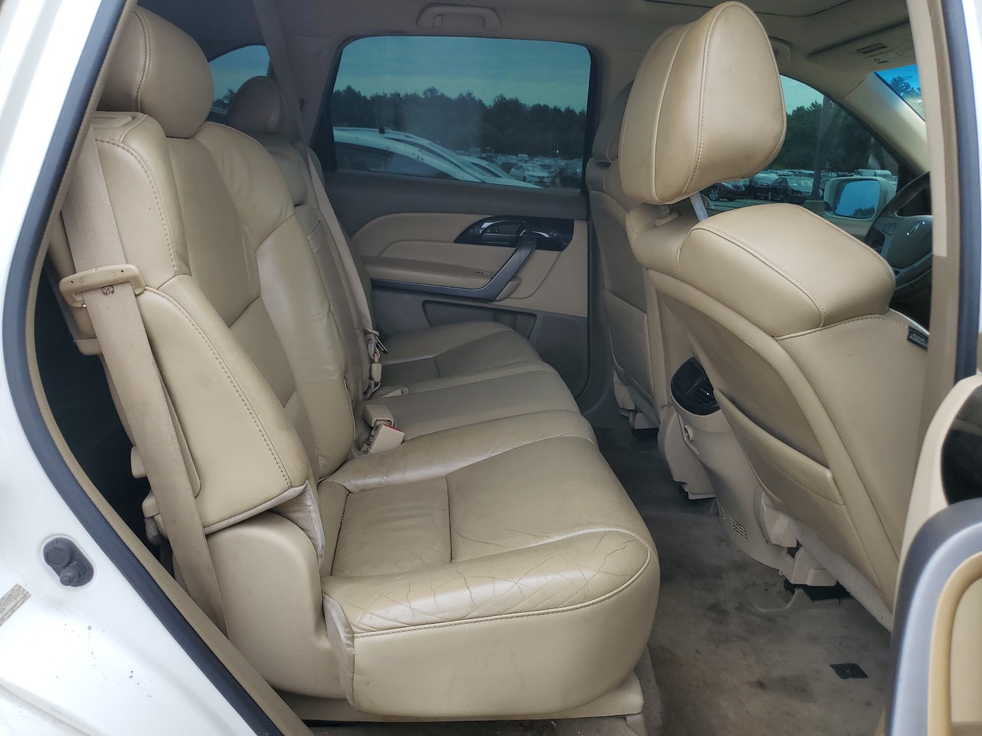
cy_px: 368
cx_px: 491
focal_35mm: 26
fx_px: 738
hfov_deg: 67.3
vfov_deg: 53.1
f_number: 1.5
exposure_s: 1/625
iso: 50
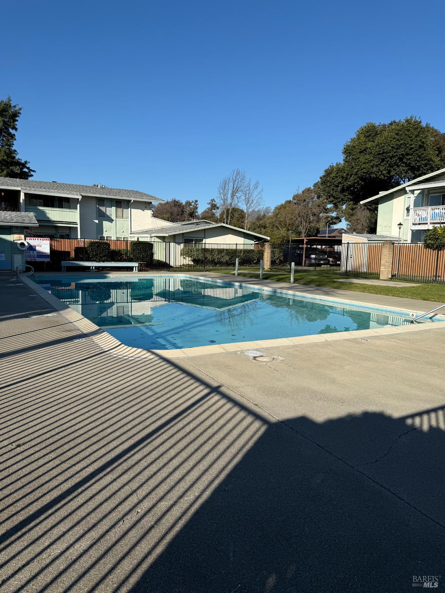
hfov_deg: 56.8
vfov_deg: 71.6
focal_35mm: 24
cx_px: 222
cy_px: 296
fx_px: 411
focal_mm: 6.76
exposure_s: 1/5319
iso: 80
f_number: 1.78
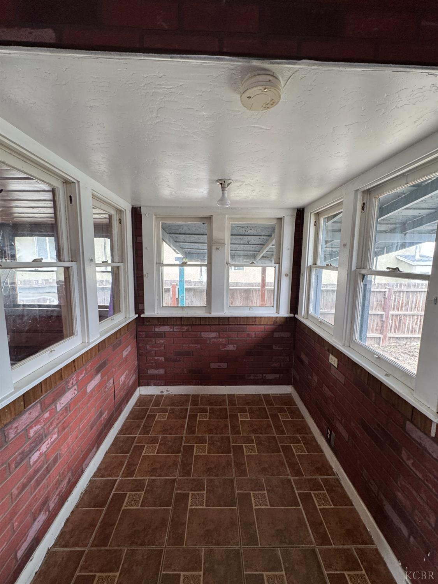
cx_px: 219
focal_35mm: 14
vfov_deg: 102.1
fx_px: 236
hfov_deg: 85.7
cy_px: 292
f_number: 2.2
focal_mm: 2.22
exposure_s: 1/120
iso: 250
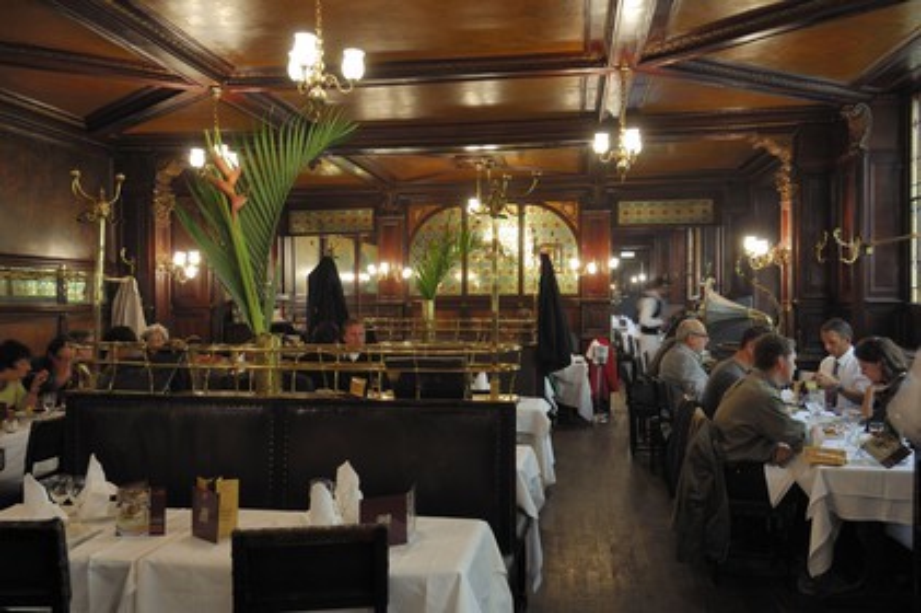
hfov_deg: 57.3
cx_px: 460
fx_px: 844
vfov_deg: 39.9
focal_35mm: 33
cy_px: 306
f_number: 7.1
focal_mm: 22
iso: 100
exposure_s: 1/2.5
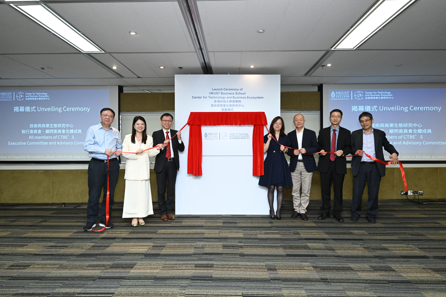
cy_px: 148
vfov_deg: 61.9
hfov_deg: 84.0
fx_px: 248
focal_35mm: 20
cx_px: 223
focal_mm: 20
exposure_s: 1/200
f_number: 5.6
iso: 4000
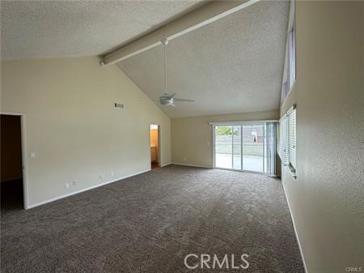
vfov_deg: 85.6
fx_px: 147
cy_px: 136
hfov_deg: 102.1
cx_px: 182
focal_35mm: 14
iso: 50
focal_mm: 2.22
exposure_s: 1/120
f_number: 2.2
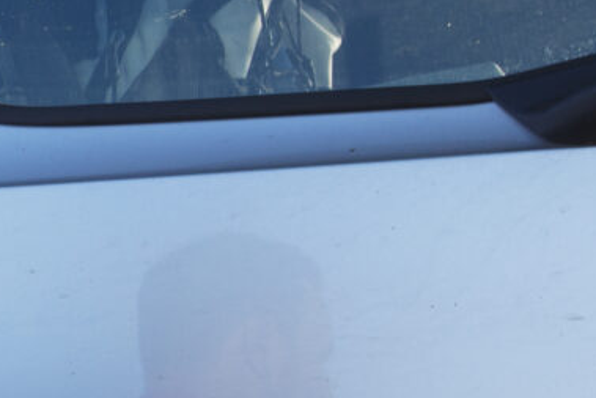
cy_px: 234
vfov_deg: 10.2
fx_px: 2236
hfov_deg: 12.0
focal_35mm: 135
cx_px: -866
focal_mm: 20
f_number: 5
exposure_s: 1/800
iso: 250
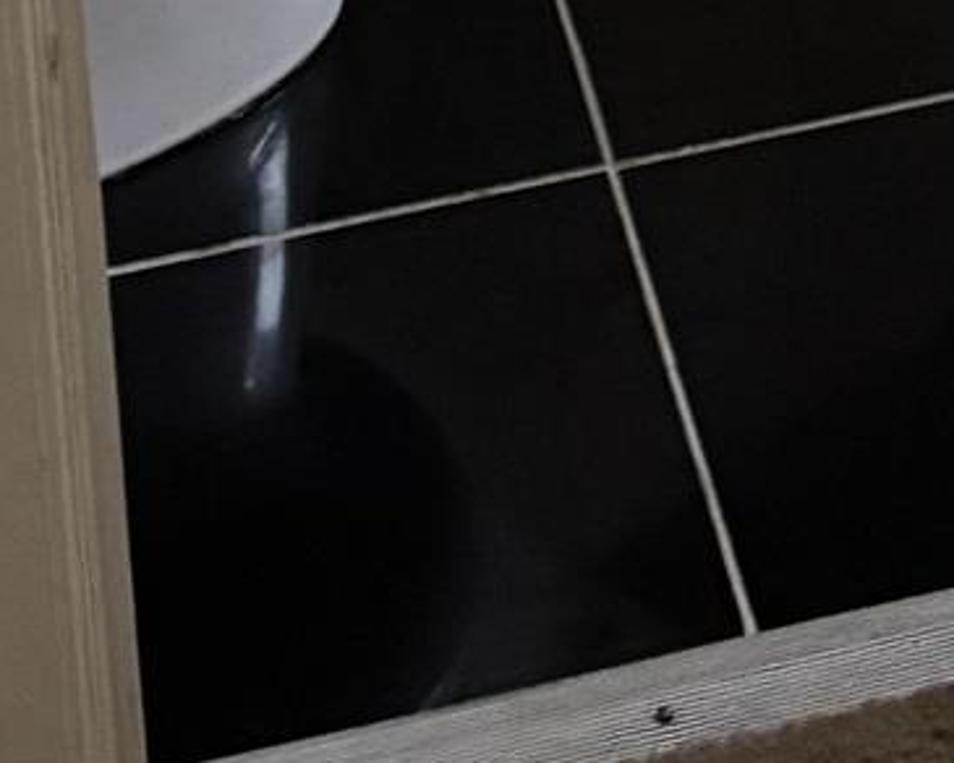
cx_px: 787
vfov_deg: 7.5
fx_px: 4518
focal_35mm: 160
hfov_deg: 12.0
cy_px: -2030
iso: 250
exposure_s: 1/60
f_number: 1.6
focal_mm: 5.96
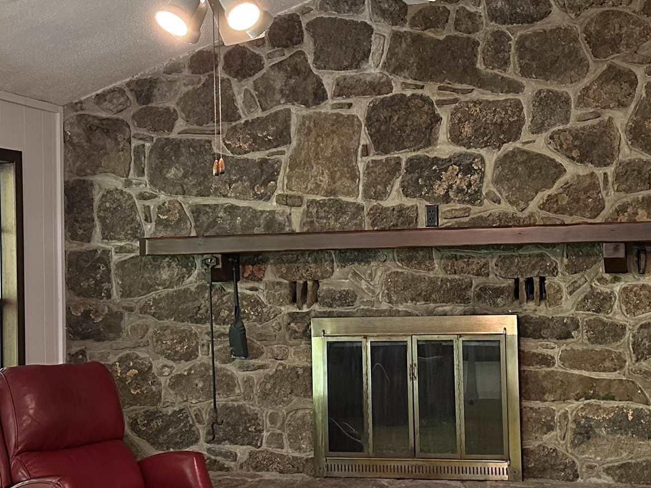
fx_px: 1147
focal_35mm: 61
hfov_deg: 31.6
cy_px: 225
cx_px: 376
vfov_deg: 24.0
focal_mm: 6.86
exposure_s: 1/60
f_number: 1.78
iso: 800
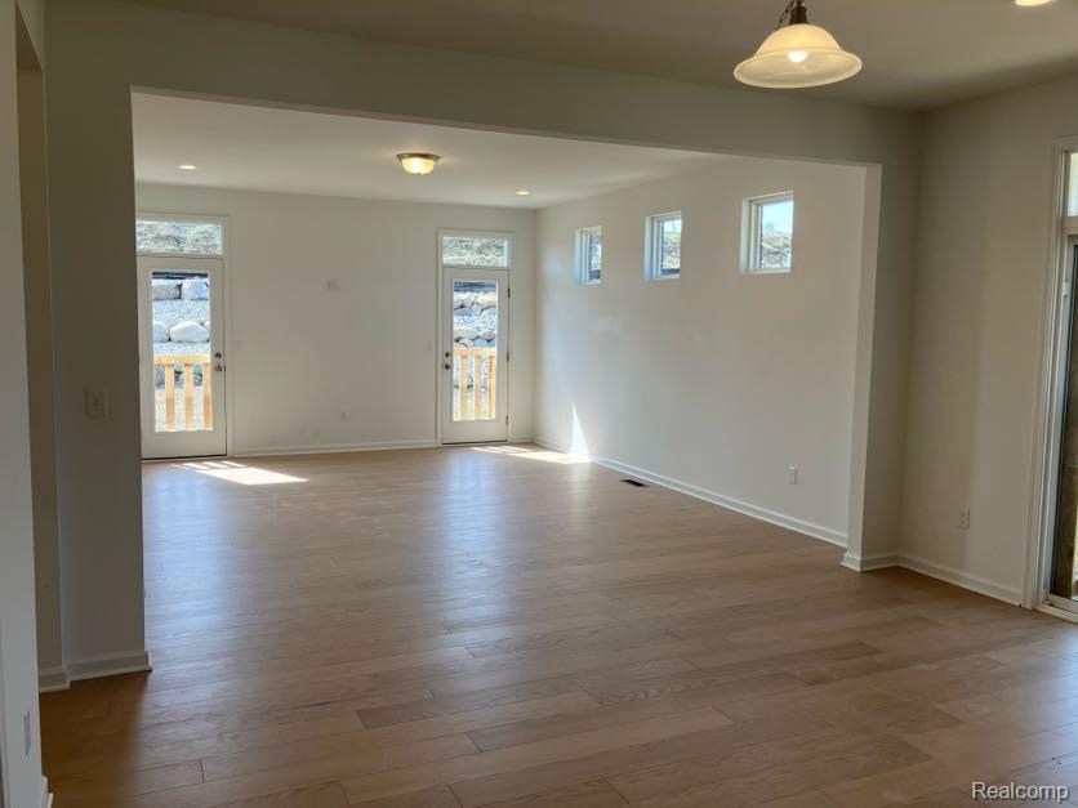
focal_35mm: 28
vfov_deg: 49.7
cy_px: 404
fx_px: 872
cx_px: 539
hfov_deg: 63.4
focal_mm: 3.99
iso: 25
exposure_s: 1/158
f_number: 1.8
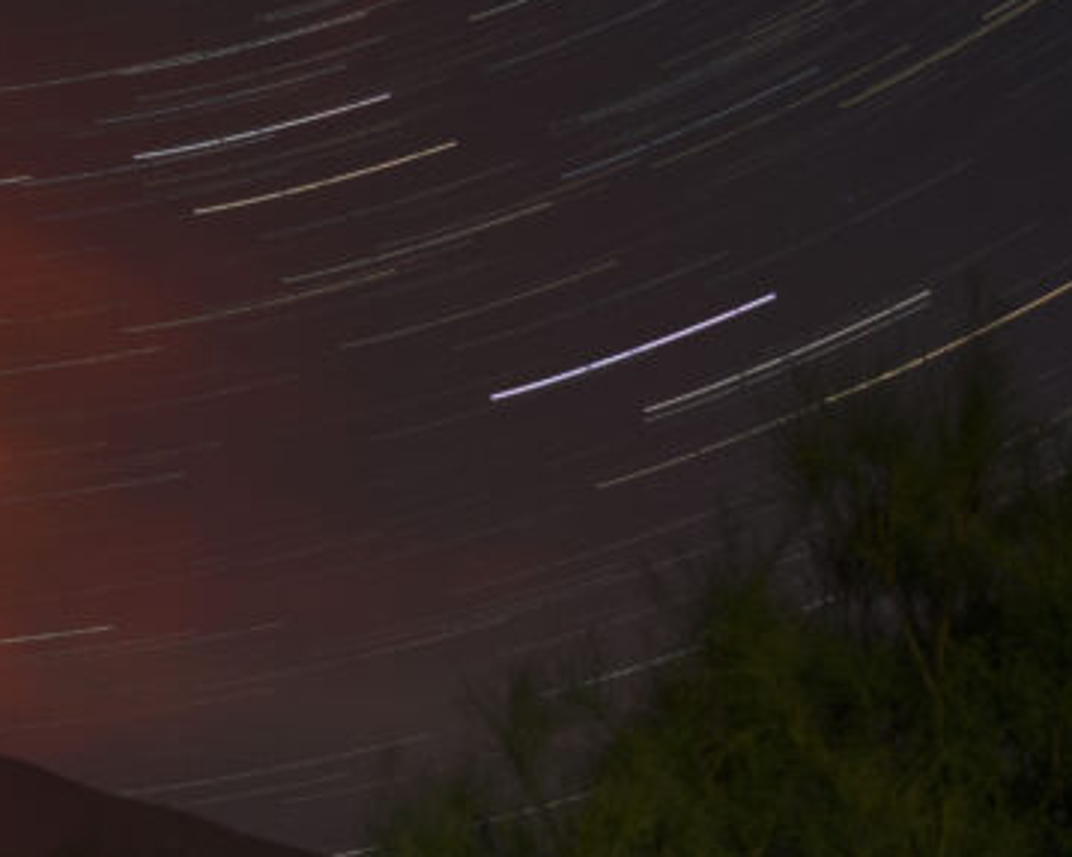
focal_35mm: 193
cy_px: 387
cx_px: -84
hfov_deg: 9.9
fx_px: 6122
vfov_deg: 8.0
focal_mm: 48
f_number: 5.6
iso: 400
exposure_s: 13
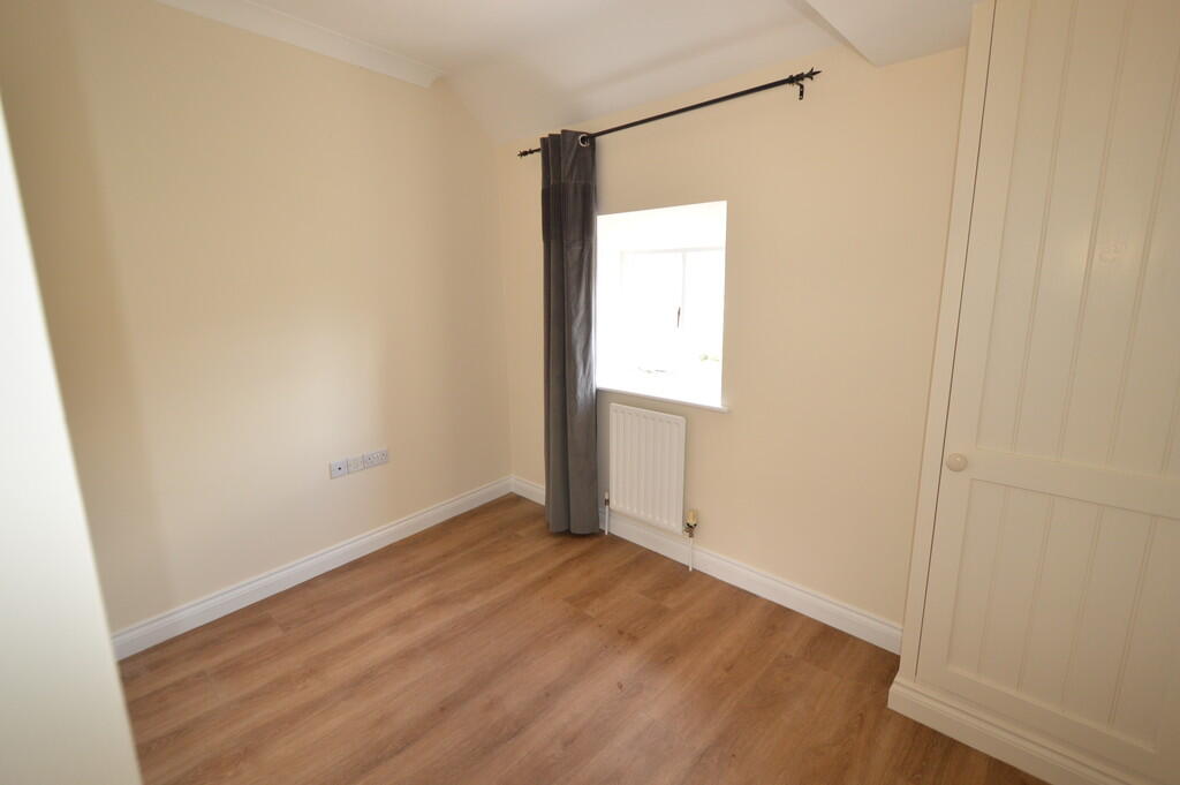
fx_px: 491
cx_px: 590
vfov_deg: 77.2
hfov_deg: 100.4
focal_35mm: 15
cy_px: 392
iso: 400
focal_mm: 10
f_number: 4
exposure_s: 1/80
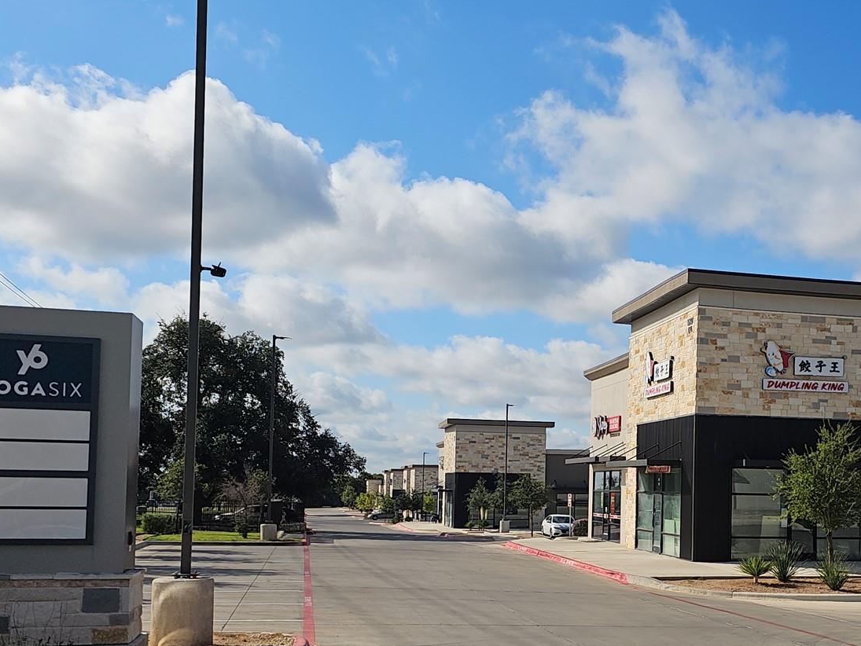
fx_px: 1070
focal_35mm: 43
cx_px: 664
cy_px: 441
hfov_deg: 42.3
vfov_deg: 33.3
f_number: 1.7
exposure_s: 1/1488
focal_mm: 6.3
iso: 10
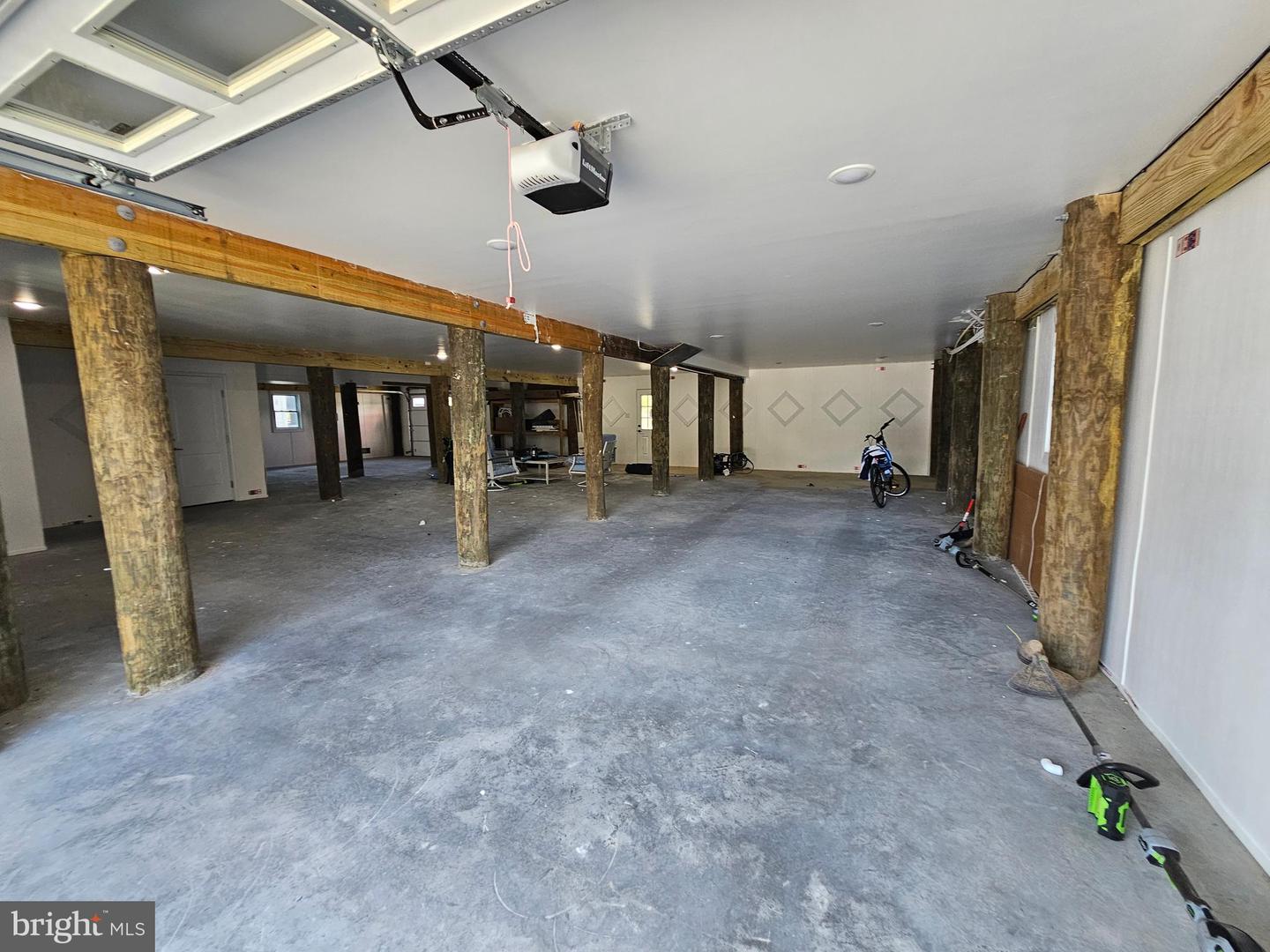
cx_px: 635
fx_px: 477
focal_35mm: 13
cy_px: 476
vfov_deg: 89.9
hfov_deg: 106.2
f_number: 2.2
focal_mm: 2.2
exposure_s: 1/60
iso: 80
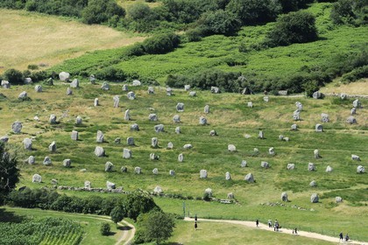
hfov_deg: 10.3
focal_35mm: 200
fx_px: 2044
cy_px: 122
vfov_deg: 6.9
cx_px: 184
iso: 400
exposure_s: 1/1000
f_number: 8
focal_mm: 200
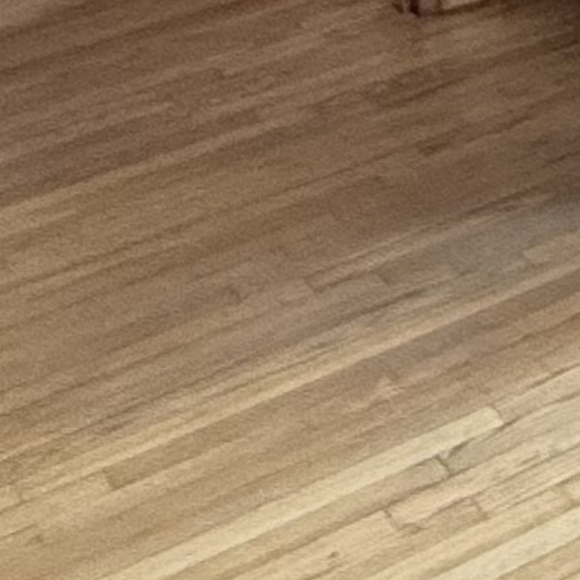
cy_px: -931
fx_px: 2085
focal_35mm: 110
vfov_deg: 11.9
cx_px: 2128
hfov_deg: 9.0
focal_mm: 2.22
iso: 320
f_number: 2.2
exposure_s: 1/99
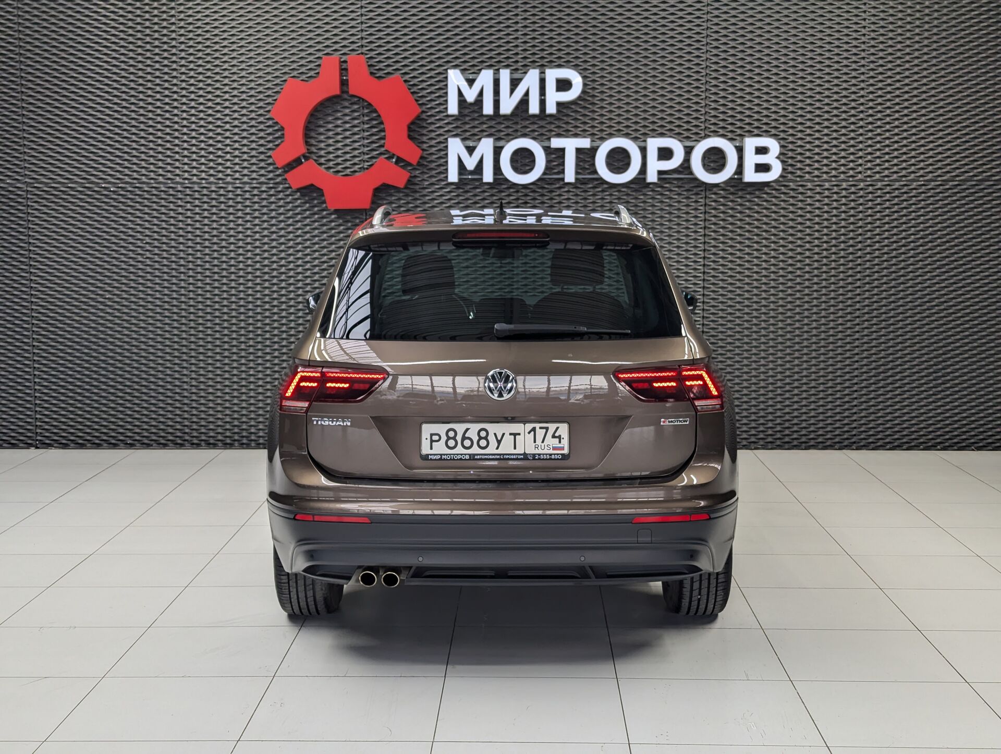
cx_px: 500
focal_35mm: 48
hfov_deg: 39.6
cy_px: 377
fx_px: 1390
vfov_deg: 30.3
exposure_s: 1/223
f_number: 1.85
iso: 65
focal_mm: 6.81
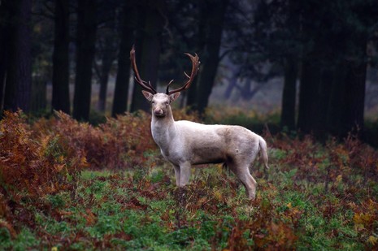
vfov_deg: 3.0
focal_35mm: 450
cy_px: 126
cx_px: 189
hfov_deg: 4.6
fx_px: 4720
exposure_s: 1/250
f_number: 5.6
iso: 800
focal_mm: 300
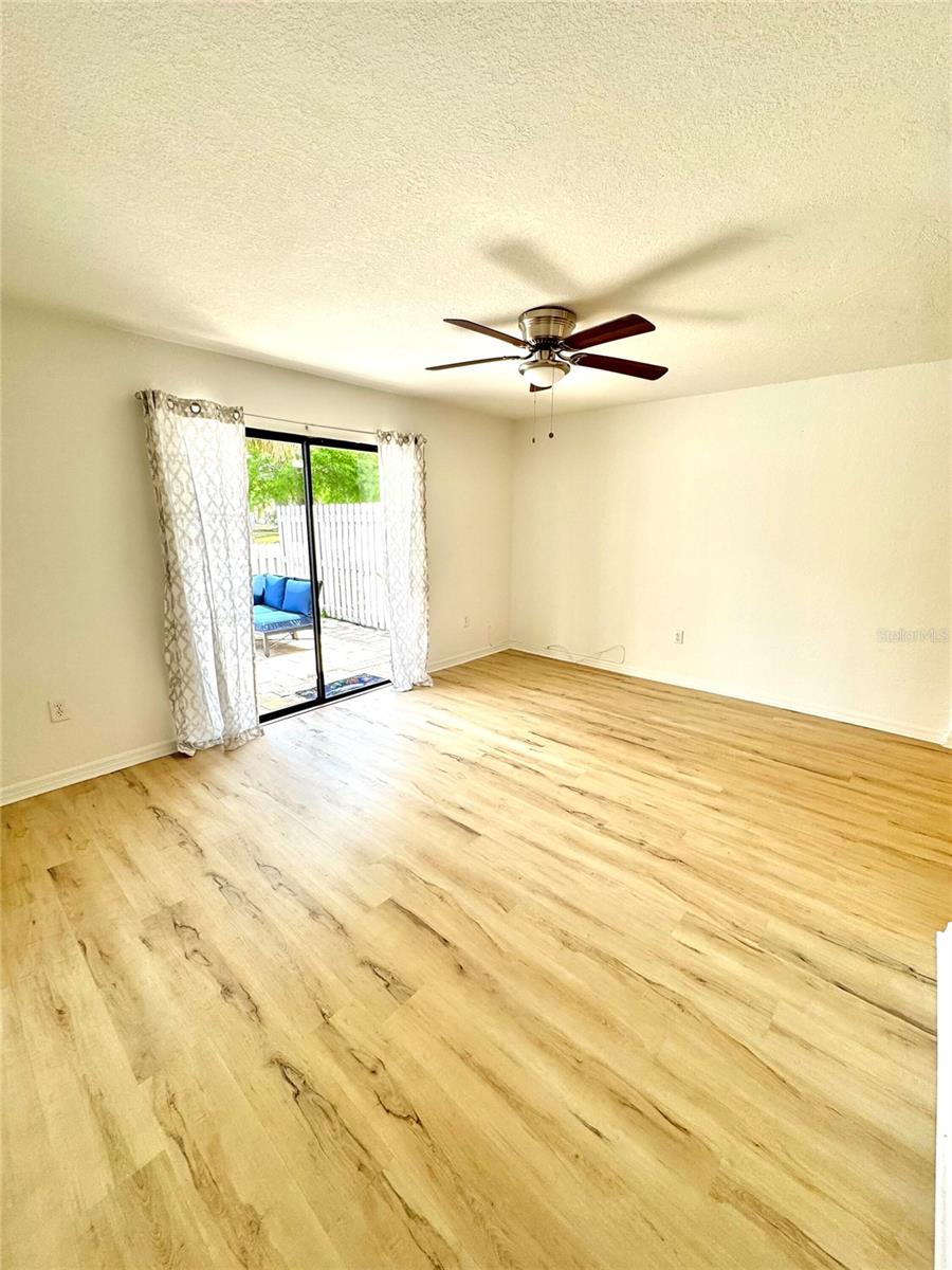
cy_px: 635
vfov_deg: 102.1
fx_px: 513
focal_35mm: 14
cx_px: 476
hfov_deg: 85.7
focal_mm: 2.22
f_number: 2.2
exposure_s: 1/211
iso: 40
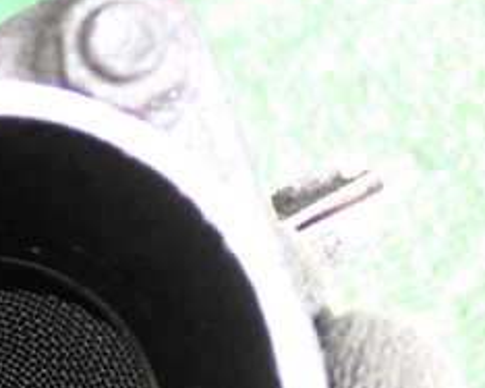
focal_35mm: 135
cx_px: -39
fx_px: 1937
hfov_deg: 14.0
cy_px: 405
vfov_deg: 11.3
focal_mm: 9.65
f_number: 3.3
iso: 2500
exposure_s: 1/125
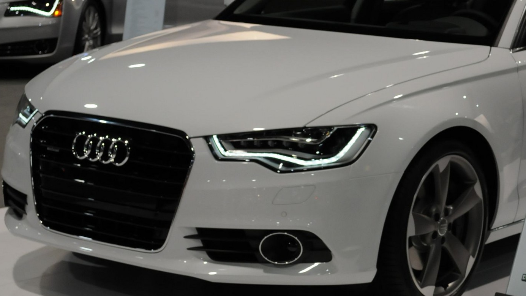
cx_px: 406
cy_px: 109
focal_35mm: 102
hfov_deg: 20.7
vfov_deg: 11.9
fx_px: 1423
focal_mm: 36
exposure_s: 1/100
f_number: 5
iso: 800
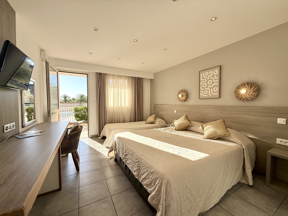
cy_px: 108
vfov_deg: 85.7
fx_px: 116
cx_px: 144
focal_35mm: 14
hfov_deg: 102.1
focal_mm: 2.22
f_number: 2.2
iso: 64
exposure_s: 1/664
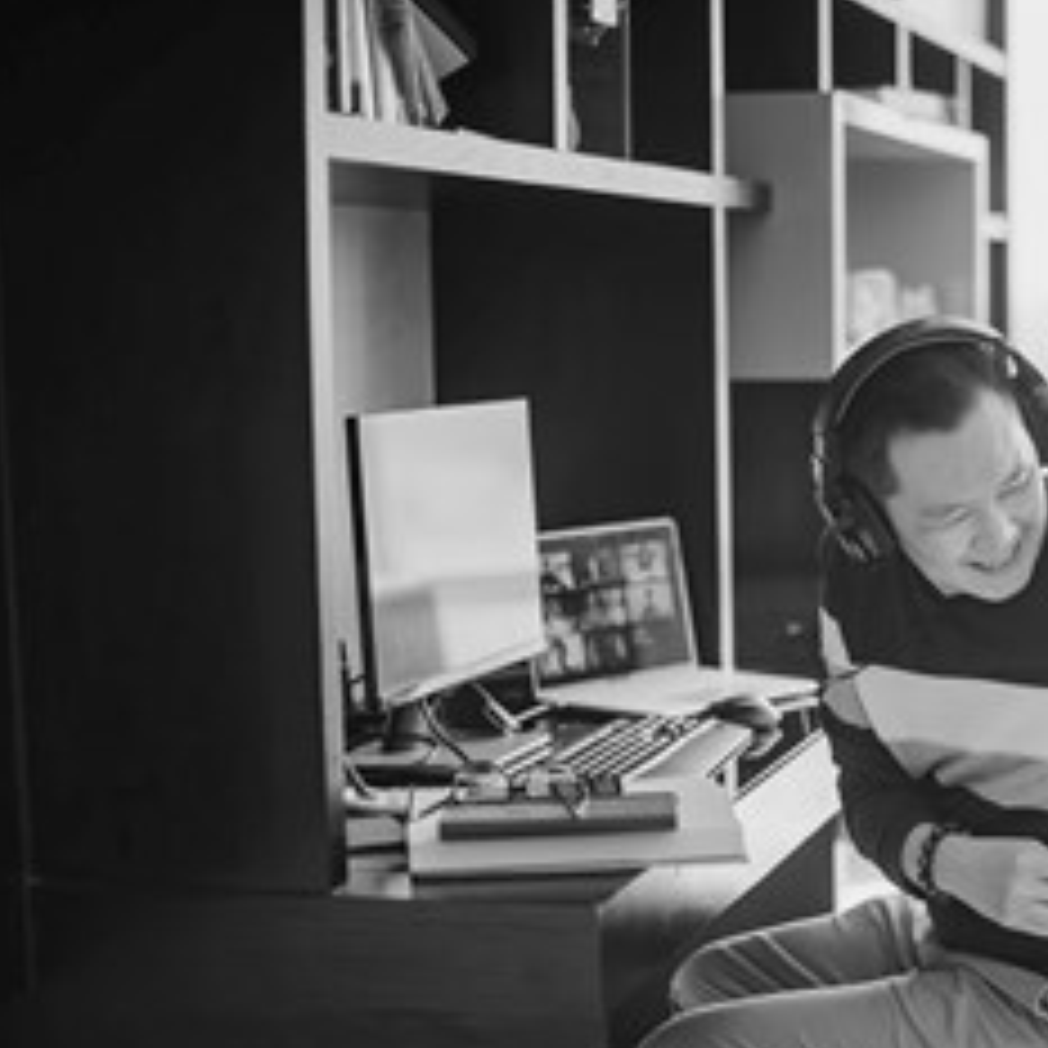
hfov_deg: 23.3
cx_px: 873
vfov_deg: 23.7
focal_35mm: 73
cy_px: 594
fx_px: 2500
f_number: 1.6
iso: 125
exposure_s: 1/1250
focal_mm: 50
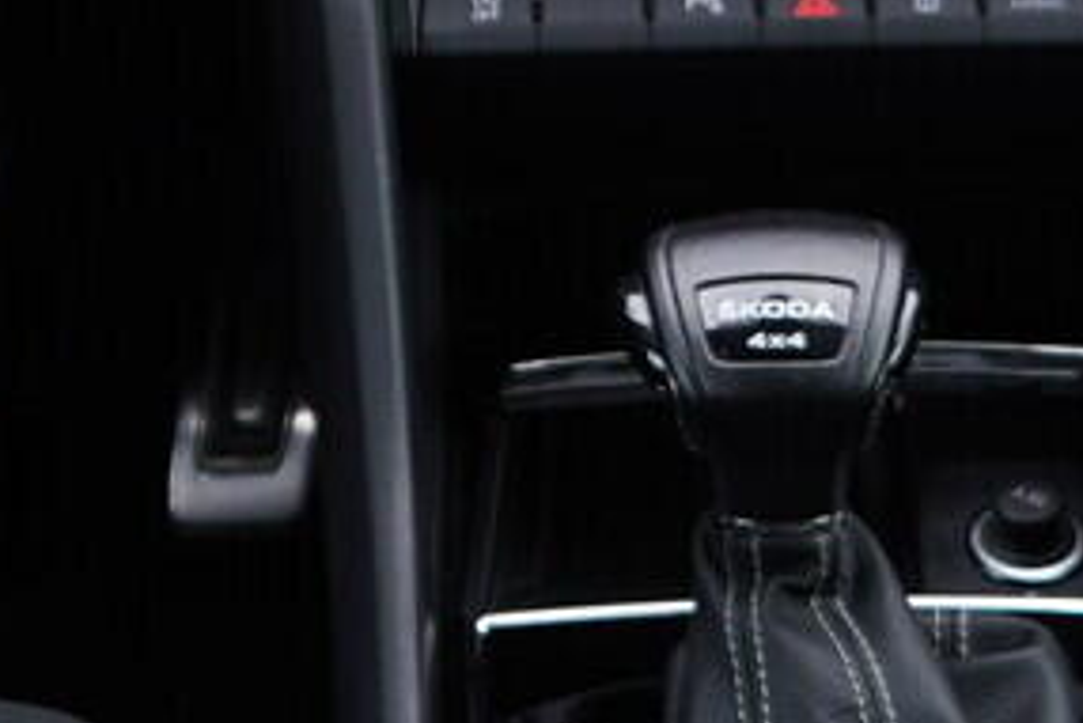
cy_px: -579
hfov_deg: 11.3
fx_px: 5448
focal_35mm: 181
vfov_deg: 7.4
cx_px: 738
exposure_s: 1/40
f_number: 2.8
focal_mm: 24
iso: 160
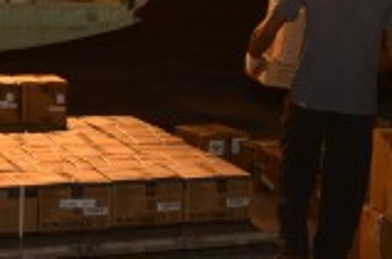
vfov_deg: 12.0
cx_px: 500
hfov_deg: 17.1
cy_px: 164
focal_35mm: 113
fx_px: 1227
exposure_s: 1/50
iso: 800
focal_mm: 20
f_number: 4
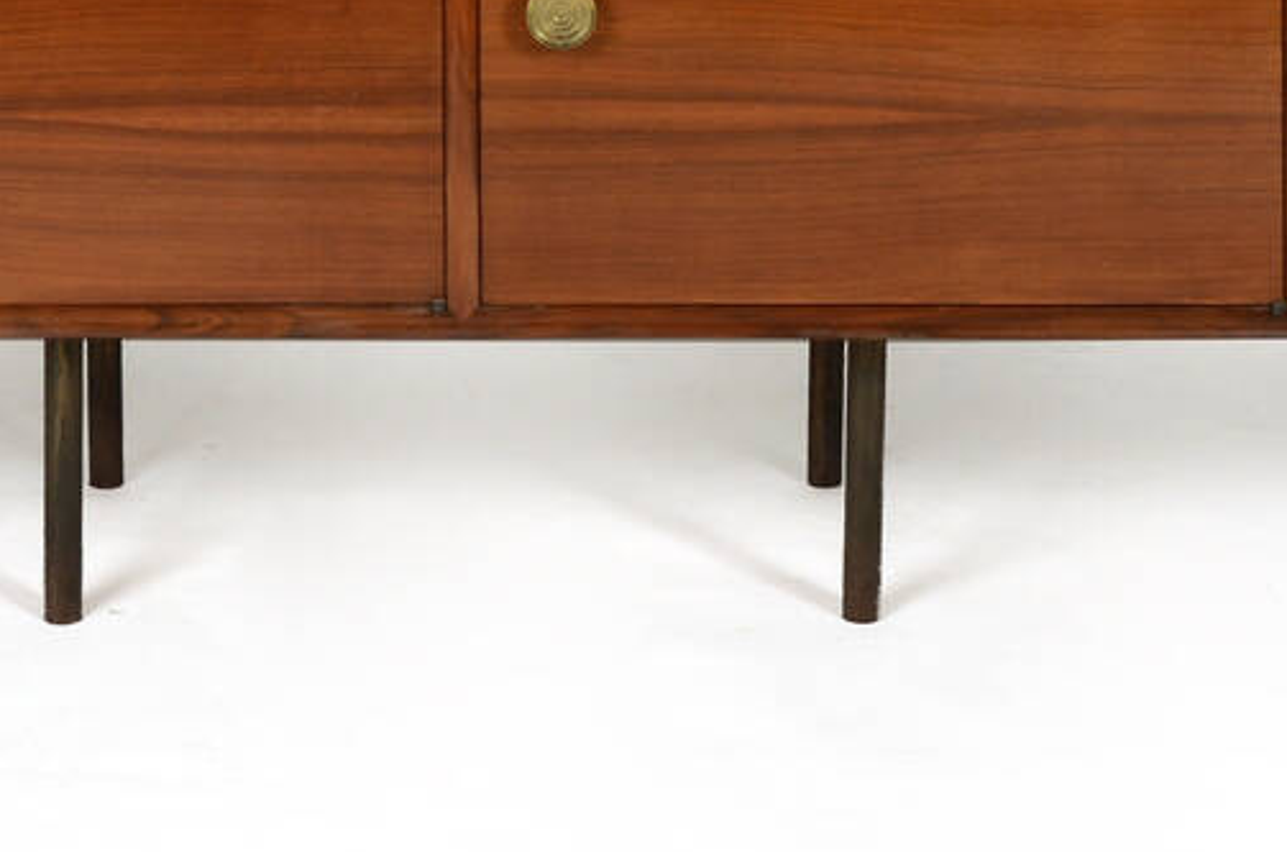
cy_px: -32
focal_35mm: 104
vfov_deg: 12.9
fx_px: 3724
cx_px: 478
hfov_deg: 19.6
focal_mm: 25
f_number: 16
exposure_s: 1/160
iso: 250
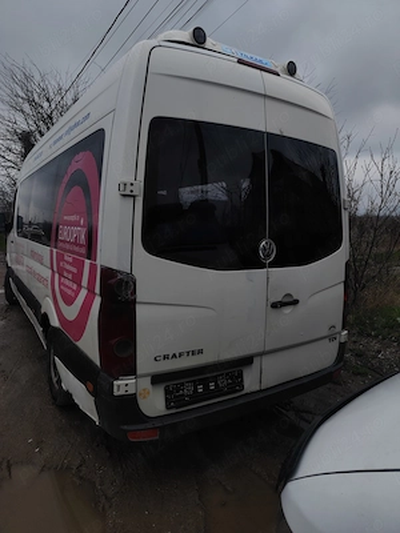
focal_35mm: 23
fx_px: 354
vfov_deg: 73.9
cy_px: 266
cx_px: 200
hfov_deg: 58.9
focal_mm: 6.19
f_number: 1.65
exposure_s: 1/1089
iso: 50
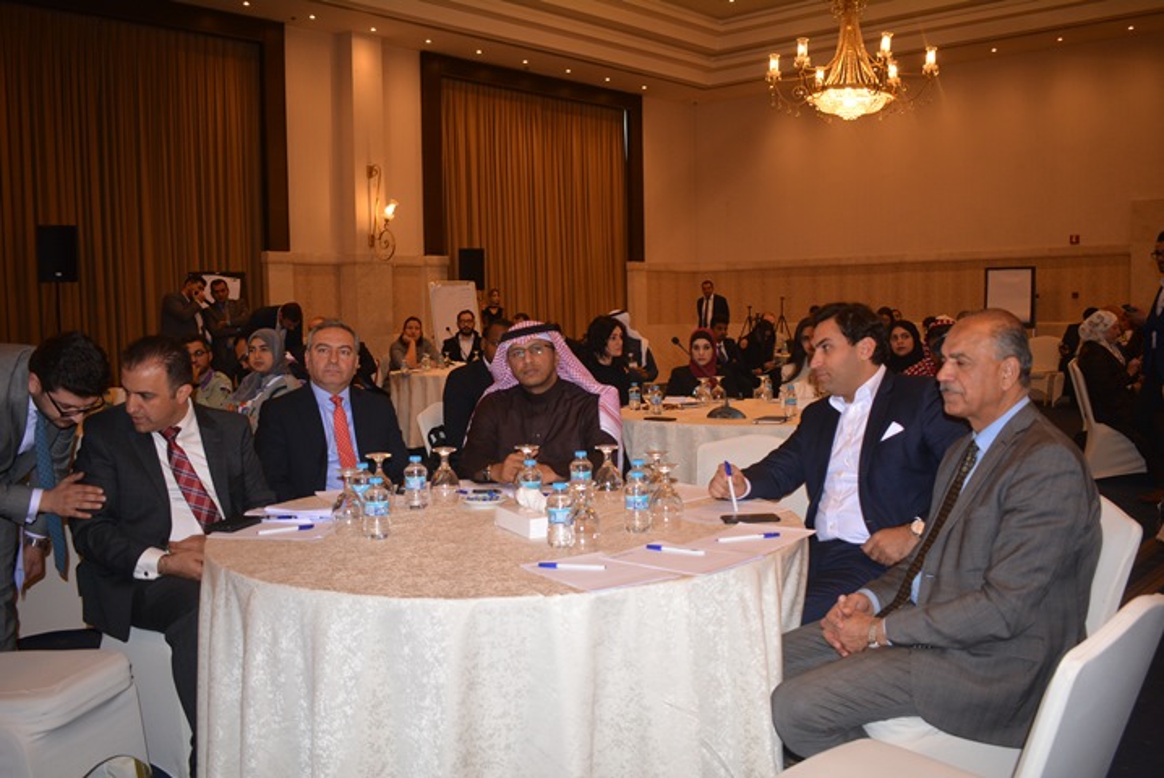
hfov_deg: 57.2
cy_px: 389
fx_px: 1068
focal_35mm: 33
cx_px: 582
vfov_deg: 40.0
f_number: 3.8
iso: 500
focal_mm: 22
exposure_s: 1/60
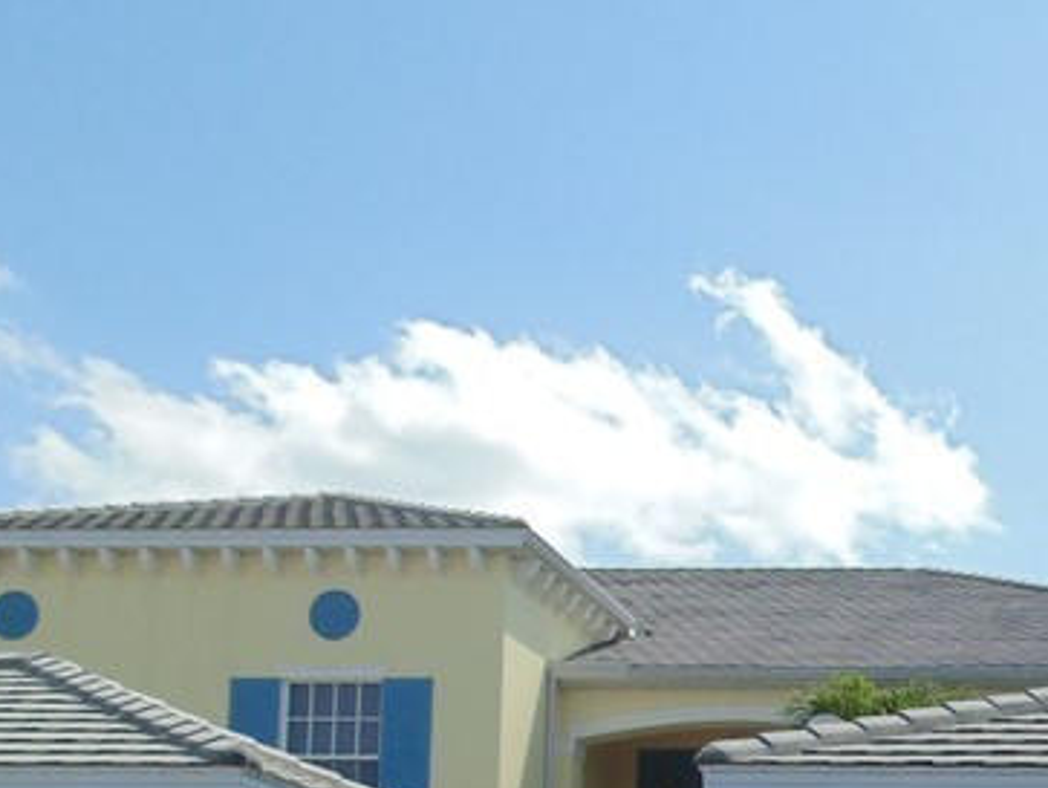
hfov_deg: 28.1
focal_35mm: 62
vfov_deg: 21.8
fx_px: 1879
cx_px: 1187
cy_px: 964
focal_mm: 4
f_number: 9.7
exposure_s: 1/125
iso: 80
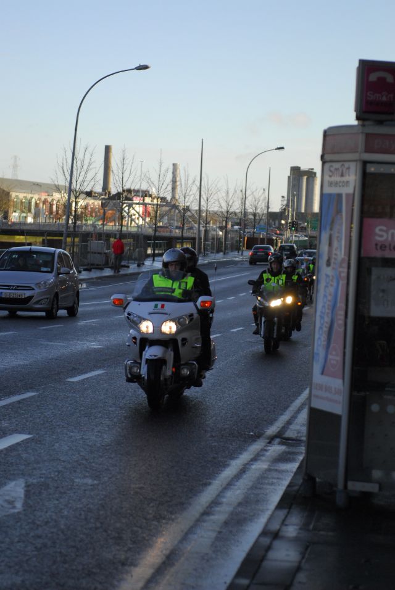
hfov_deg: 13.1
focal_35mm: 105
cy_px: 295
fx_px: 1723
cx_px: 198
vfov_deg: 19.4
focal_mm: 70
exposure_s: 1/3000
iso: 400
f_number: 2.8
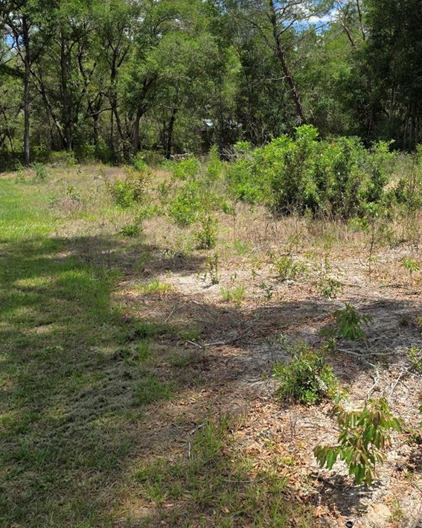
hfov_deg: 38.6
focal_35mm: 38
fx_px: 593
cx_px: 290
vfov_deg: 47.9
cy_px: 259
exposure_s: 1/4237
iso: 80
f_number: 1.7
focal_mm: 6.3
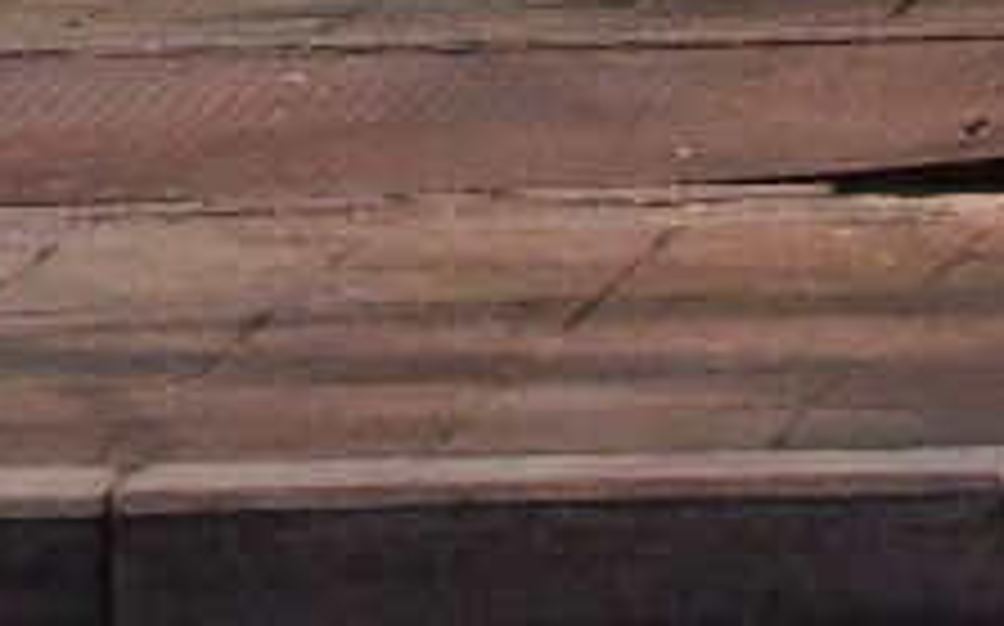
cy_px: -1482
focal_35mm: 741
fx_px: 20260
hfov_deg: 2.8
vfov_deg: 1.8
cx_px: 1220
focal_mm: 100
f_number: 5.6
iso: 6400
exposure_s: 1/60
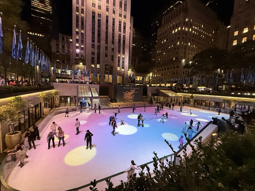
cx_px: 128
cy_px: 96
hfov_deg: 102.1
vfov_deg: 85.7
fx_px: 103
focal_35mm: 14
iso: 640
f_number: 2.2
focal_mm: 2.22
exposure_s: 1/59
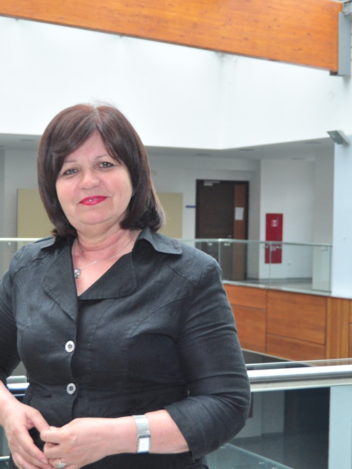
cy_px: 235
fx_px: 948
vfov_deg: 27.8
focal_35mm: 70
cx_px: 68
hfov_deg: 20.8
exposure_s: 1/125
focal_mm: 32
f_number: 4.5
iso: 640
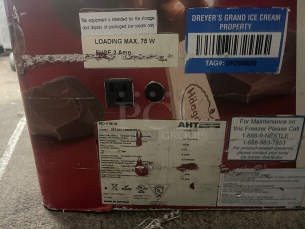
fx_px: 229
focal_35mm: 26
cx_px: 152
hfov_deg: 67.3
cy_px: 114
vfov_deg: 53.1
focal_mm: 5.1
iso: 1000
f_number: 1.6
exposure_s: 1/30
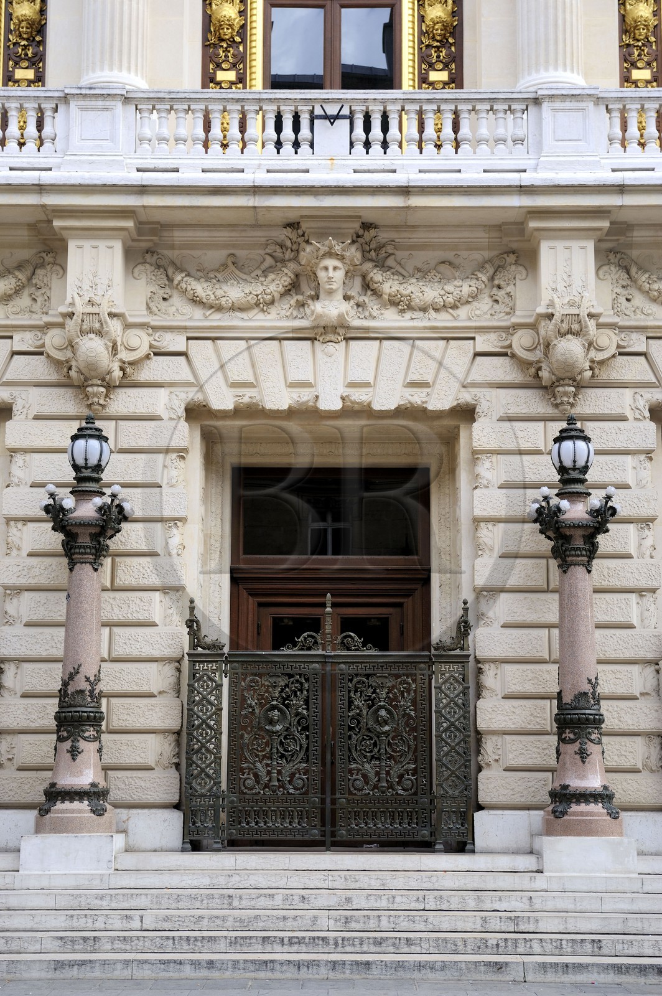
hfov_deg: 23.3
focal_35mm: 58
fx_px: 1602
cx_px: 331
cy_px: 498
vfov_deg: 34.5
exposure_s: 1/160
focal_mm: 58
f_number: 5
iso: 200
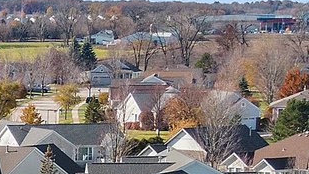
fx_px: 2000
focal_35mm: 244
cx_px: -234
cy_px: 450
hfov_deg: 8.5
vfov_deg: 4.8
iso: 100
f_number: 3.8
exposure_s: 1/500
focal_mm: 8.6
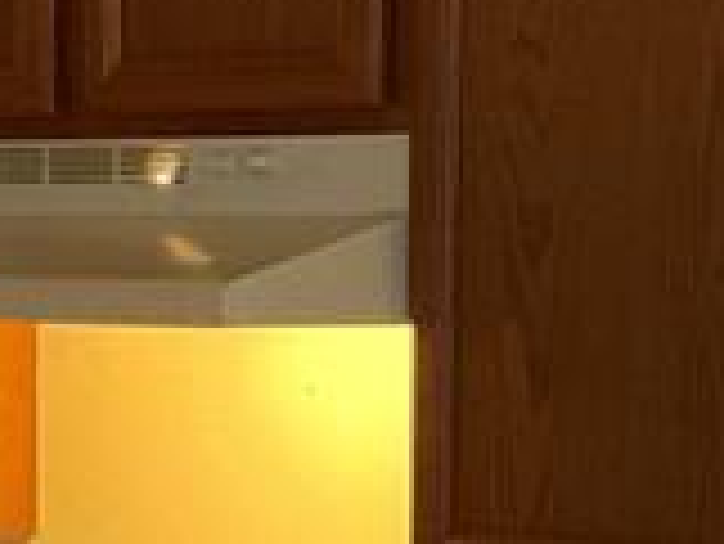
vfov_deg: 7.9
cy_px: 832
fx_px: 3851
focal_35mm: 184
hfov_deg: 10.7
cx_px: 193
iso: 200
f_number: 1.8
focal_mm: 3
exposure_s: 1/60
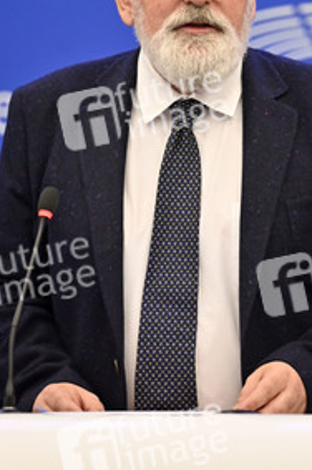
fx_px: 3219
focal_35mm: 247
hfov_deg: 5.5
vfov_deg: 8.3
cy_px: 194
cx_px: 191
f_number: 2.8
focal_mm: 175
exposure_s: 1/1000
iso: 5000
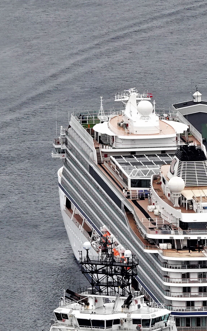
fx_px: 7574
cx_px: 196
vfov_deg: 2.5
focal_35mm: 839
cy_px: 238
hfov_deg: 1.6
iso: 400
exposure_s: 1/125
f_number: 8
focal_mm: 105.83
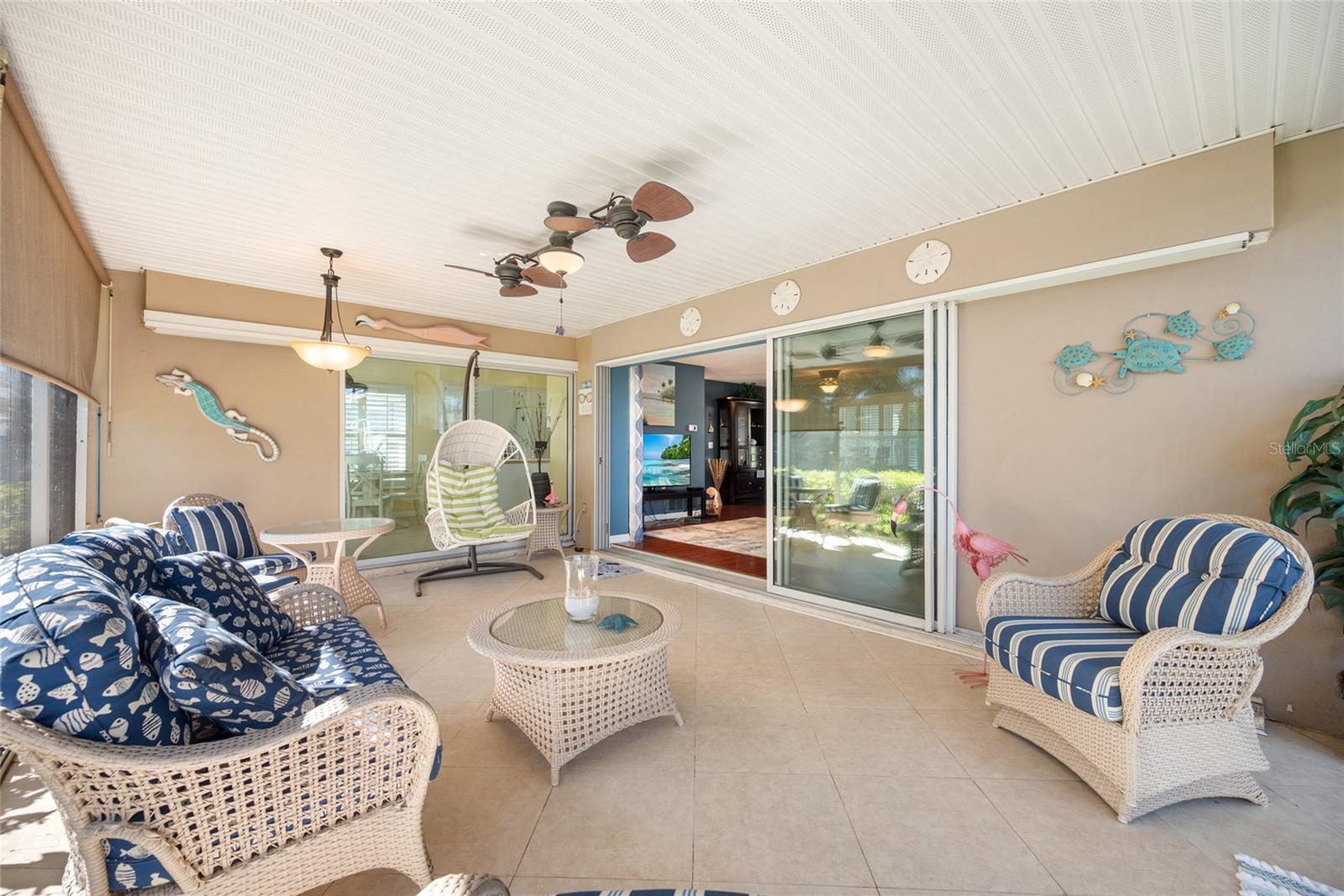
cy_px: 448
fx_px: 523
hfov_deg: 104.2
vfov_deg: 81.2
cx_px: 672
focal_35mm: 14
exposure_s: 1/10
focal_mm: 14
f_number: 6.3
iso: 250
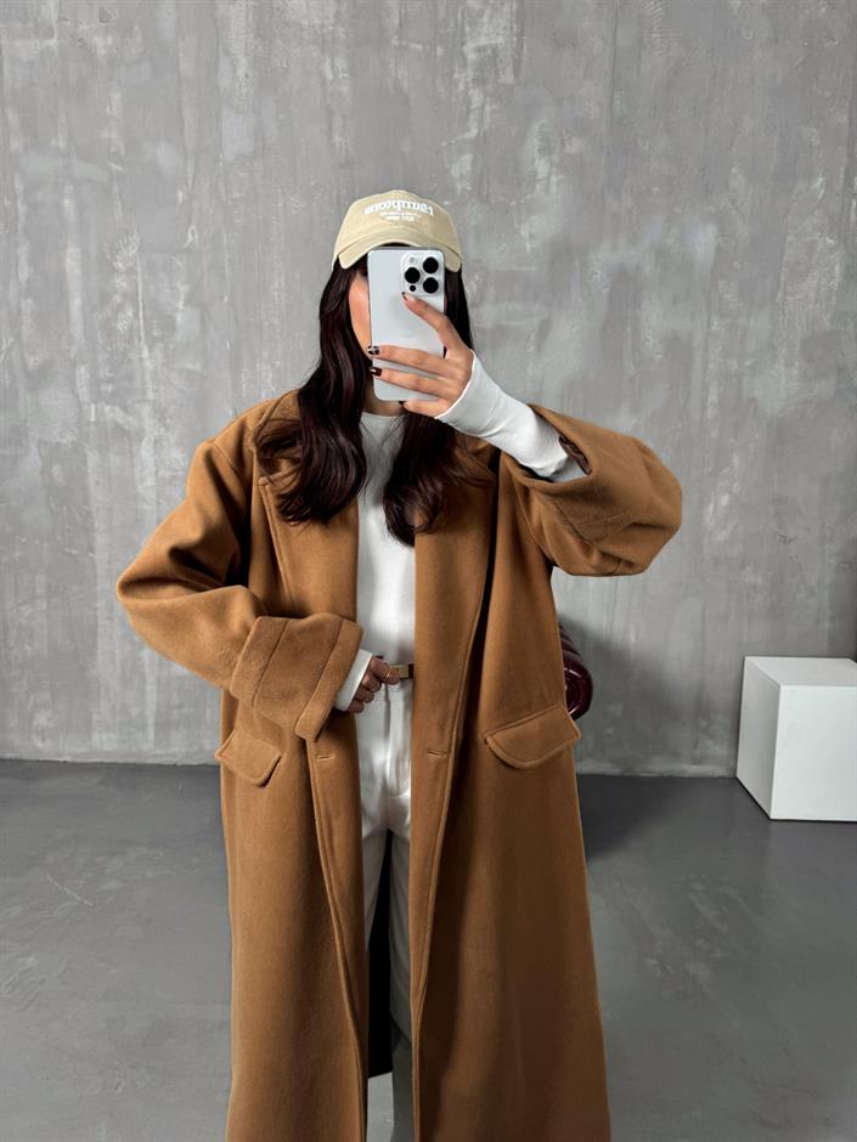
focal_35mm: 24
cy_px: 571
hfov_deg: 56.8
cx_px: 428
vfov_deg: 71.6
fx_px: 792
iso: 100
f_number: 1.78
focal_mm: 6.76
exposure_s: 1/121
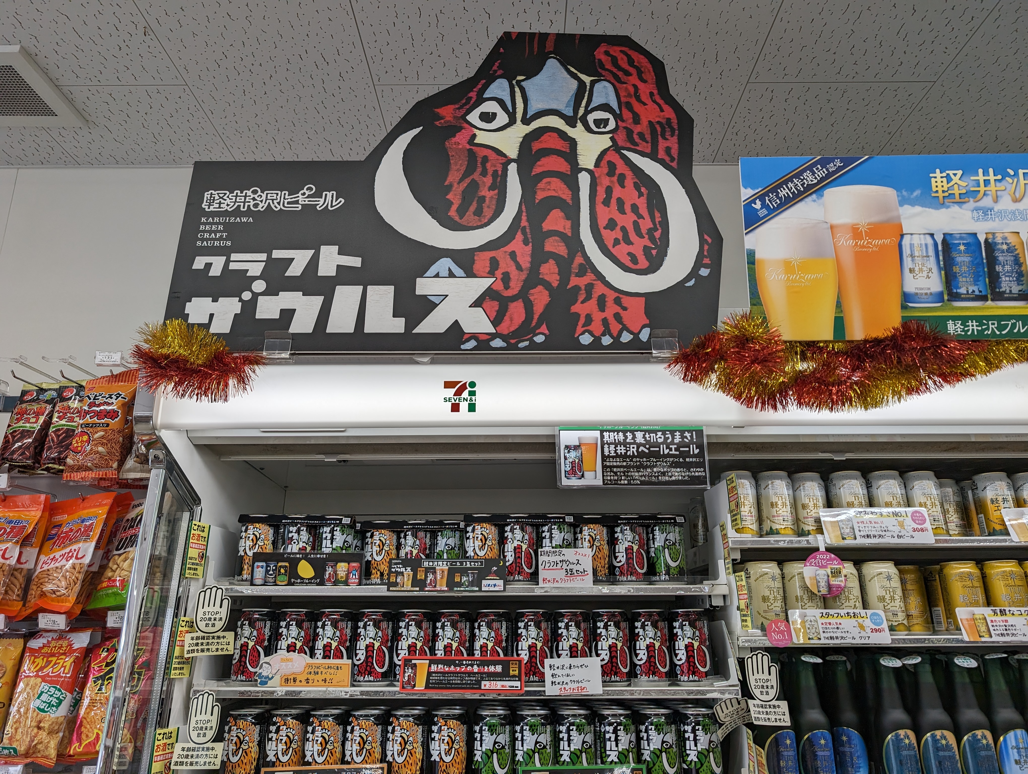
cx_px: 514
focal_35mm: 24
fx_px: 714
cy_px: 387
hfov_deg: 71.5
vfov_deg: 56.9
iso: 21
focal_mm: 6.9
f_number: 1.68
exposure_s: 1/148
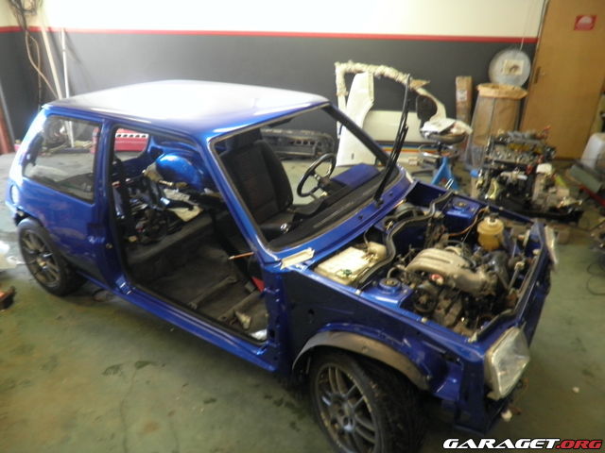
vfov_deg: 53.1
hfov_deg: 67.3
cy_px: 226
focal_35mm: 26
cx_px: 302
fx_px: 454
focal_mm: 4.65
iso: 160
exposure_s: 1/13
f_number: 2.6
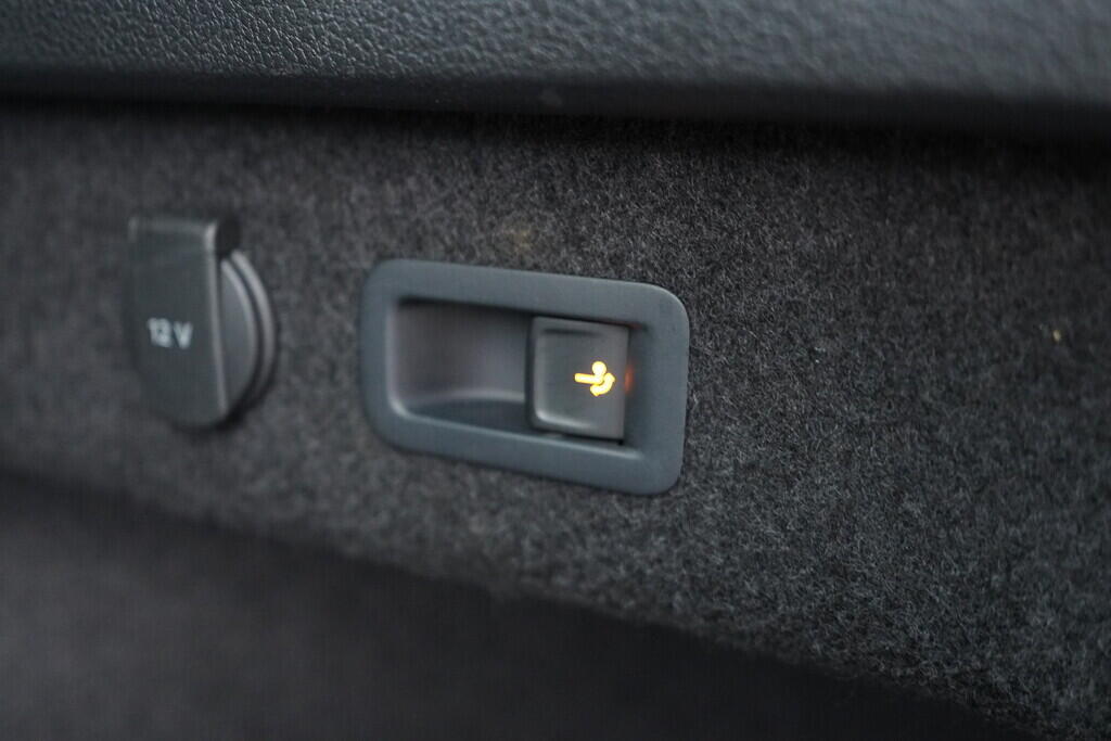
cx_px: 556
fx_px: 1111
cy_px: 370
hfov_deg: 53.1
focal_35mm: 36
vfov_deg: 36.9
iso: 2500
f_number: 2.8
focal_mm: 24
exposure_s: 1/40
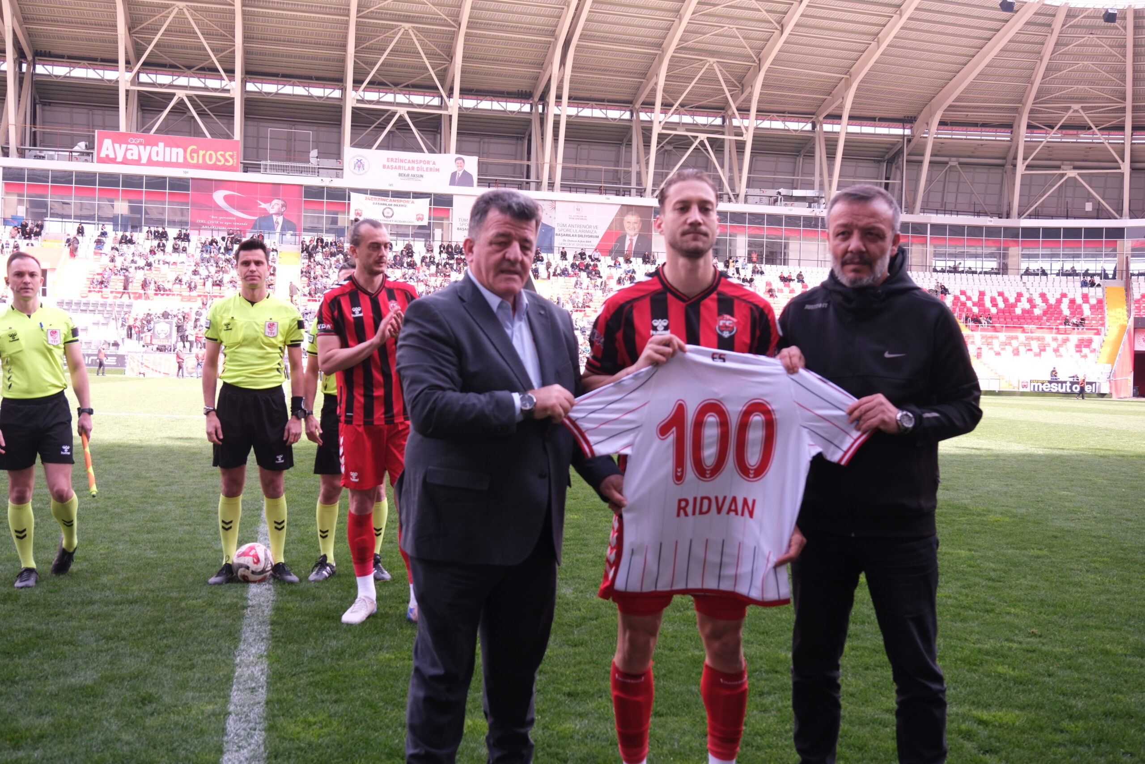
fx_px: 1113
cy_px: 382
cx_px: 572
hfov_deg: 54.4
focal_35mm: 35
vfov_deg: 37.9
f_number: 4.5
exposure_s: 1/90
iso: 125
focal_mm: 23.5
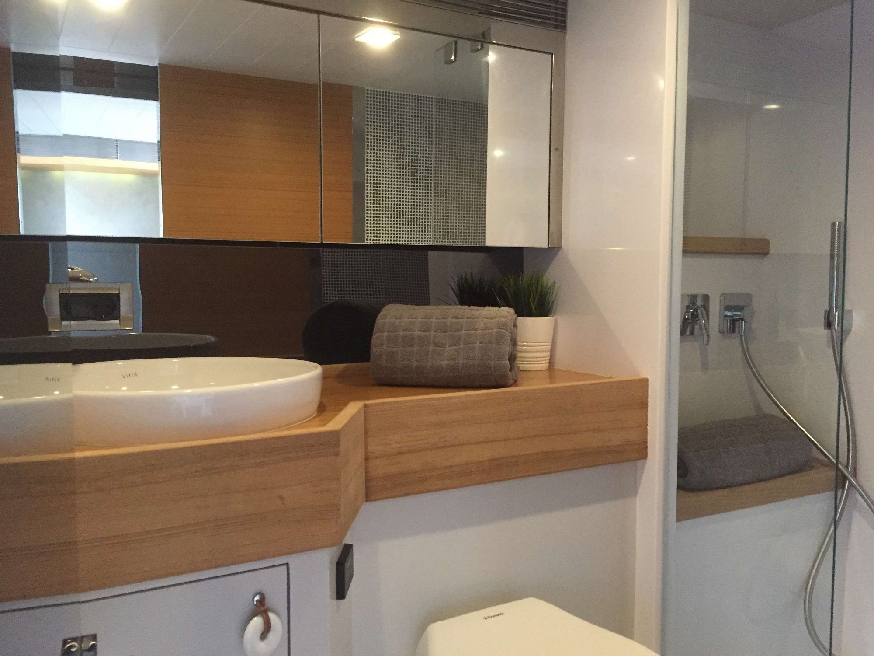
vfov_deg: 48.2
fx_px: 732
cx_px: 437
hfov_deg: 61.7
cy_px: 328
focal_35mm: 29
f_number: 2.2
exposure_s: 1/17
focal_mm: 4.15
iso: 320
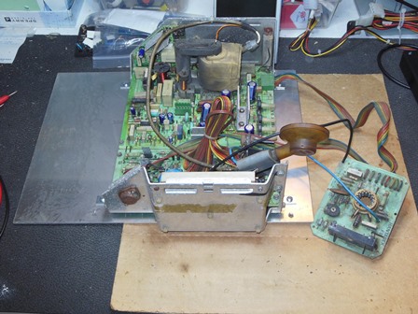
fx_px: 459
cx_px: 209
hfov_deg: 49.0
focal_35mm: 38
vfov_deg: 37.7
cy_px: 157
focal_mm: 6.8
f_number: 3.6
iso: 200
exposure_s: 1/30
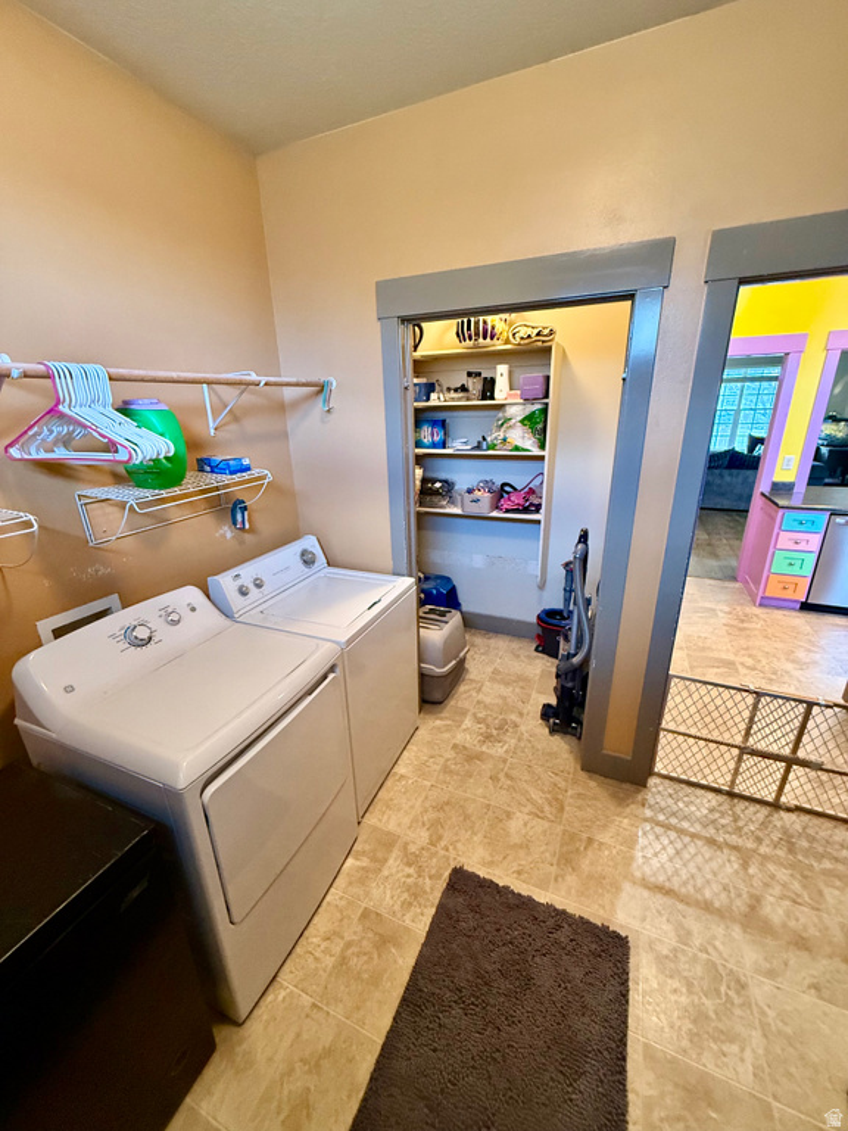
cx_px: 424
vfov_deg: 102.1
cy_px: 566
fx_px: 457
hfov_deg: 85.7
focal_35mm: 14
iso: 500
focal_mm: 2.22
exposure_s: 1/60
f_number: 2.2
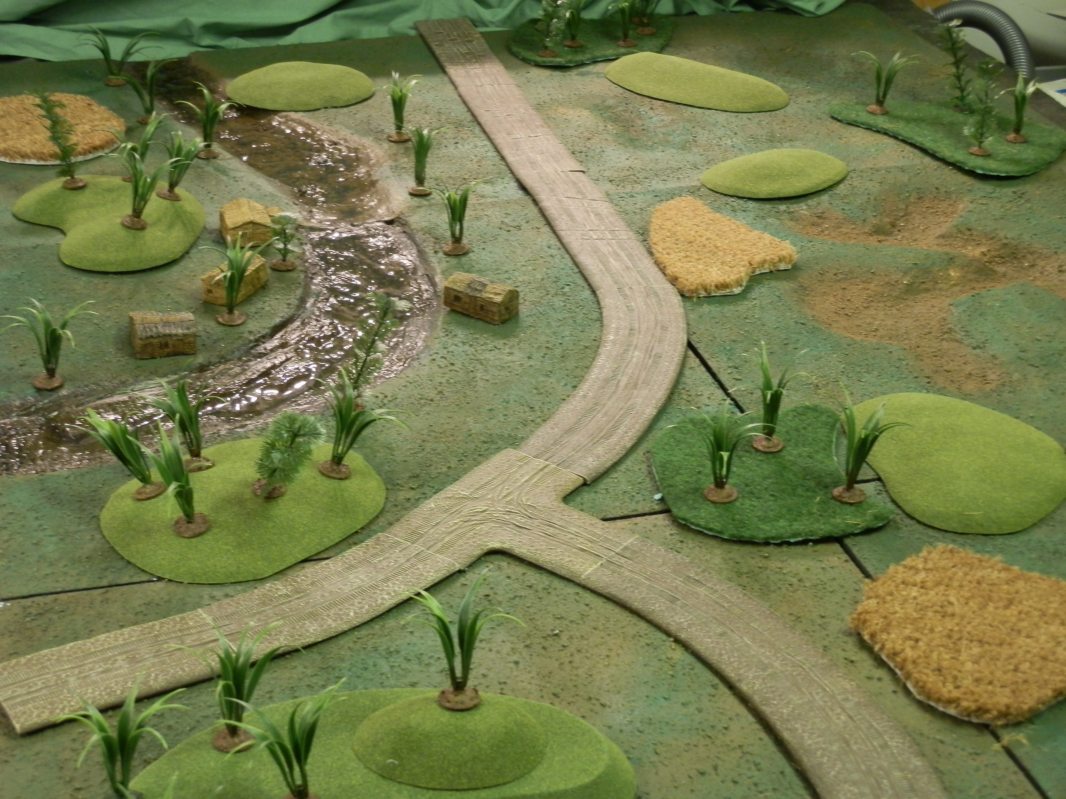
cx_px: 533
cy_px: 400
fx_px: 1878
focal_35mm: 61
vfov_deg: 24.0
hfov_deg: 31.7
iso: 250
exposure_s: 1/8
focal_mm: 10.99
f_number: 3.7
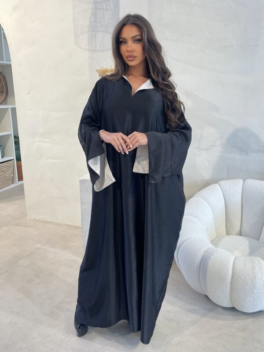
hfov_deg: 54.9
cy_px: 176
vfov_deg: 69.4
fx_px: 254
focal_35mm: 25
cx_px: 132
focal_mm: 5.1
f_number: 1.6
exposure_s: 1/121
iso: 50
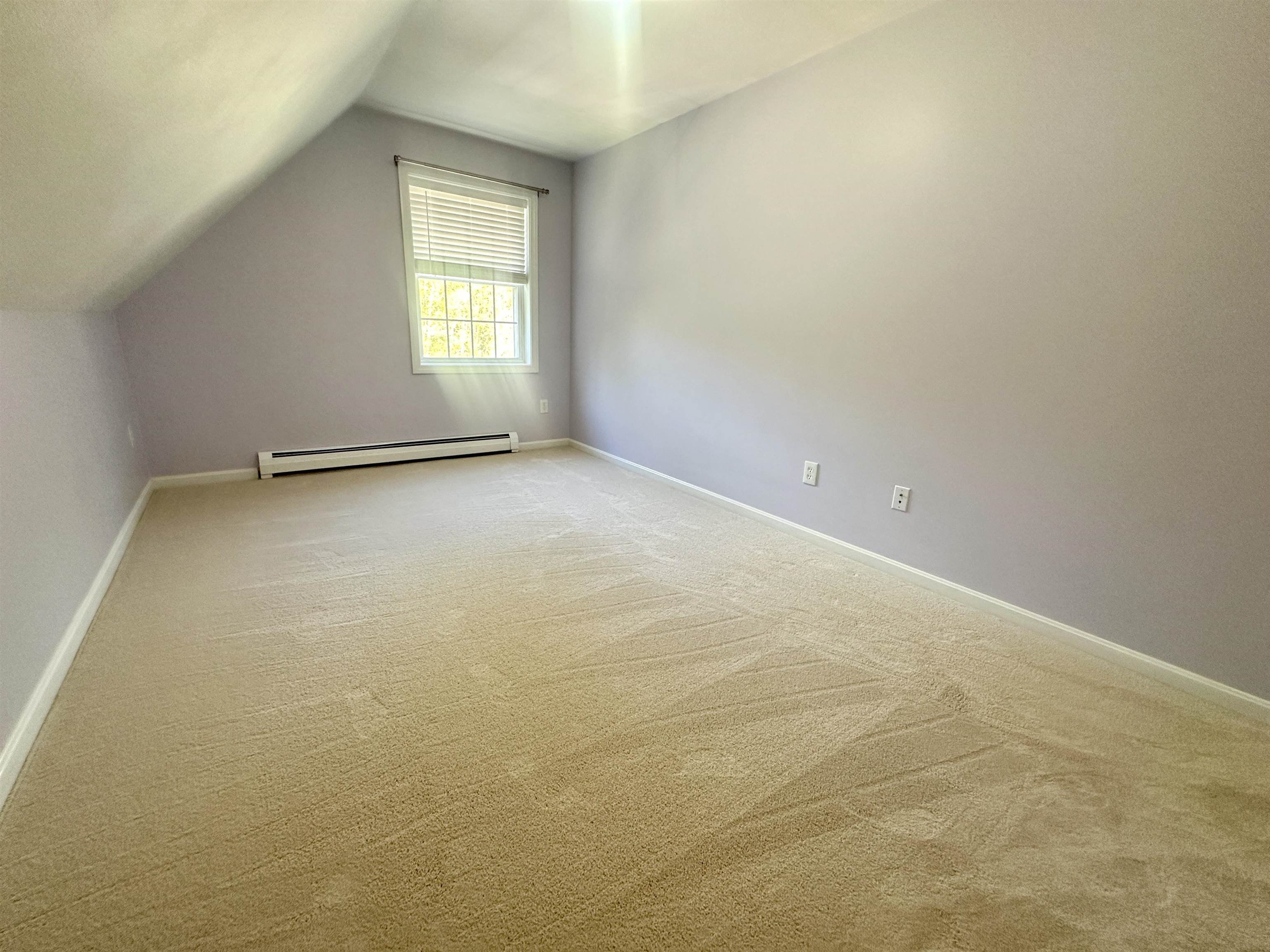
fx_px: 514
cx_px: 635
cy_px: 476
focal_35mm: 14
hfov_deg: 102.1
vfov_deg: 85.7
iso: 200
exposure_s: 1/60
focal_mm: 2.22
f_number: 2.2
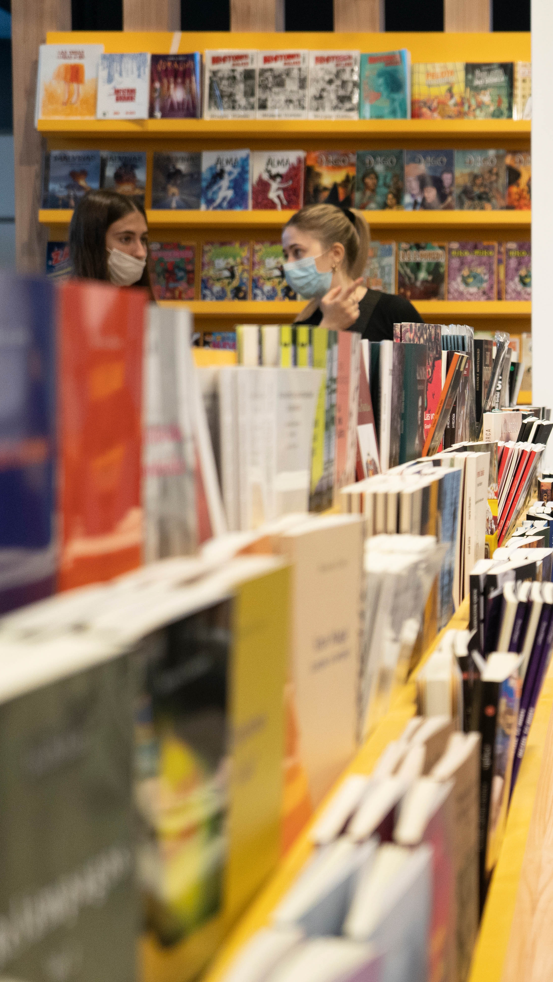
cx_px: 643
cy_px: 488
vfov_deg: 29.0
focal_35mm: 73
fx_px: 1903
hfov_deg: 16.0
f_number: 4.5
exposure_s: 1/160
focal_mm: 46
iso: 2000
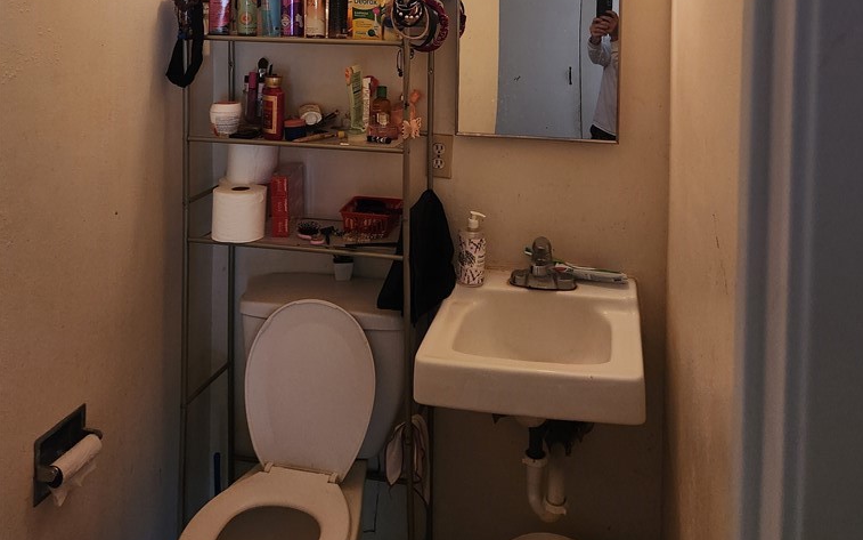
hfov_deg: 58.1
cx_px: 437
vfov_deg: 35.3
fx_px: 776
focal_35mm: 33
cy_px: 21
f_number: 1.8
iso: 400
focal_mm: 5.4
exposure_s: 1/120
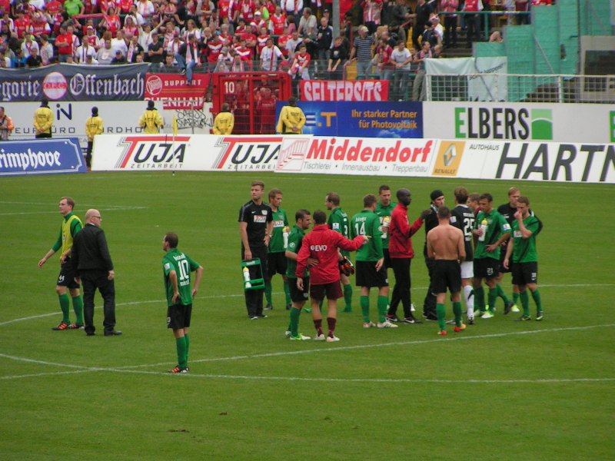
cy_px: 230
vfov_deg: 5.3
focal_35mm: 283
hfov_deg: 7.0
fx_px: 5028
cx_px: 308
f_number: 3.5
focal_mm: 43.3
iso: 125
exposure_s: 1/320
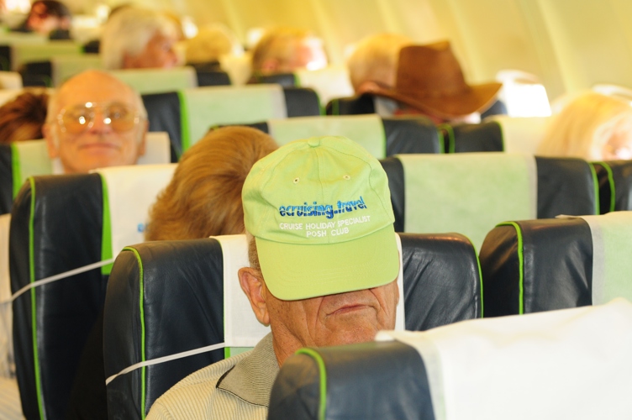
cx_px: 316
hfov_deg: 18.2
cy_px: 210
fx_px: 1973
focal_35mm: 112
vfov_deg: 12.2
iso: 720
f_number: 4.5
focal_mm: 75
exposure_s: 1/60
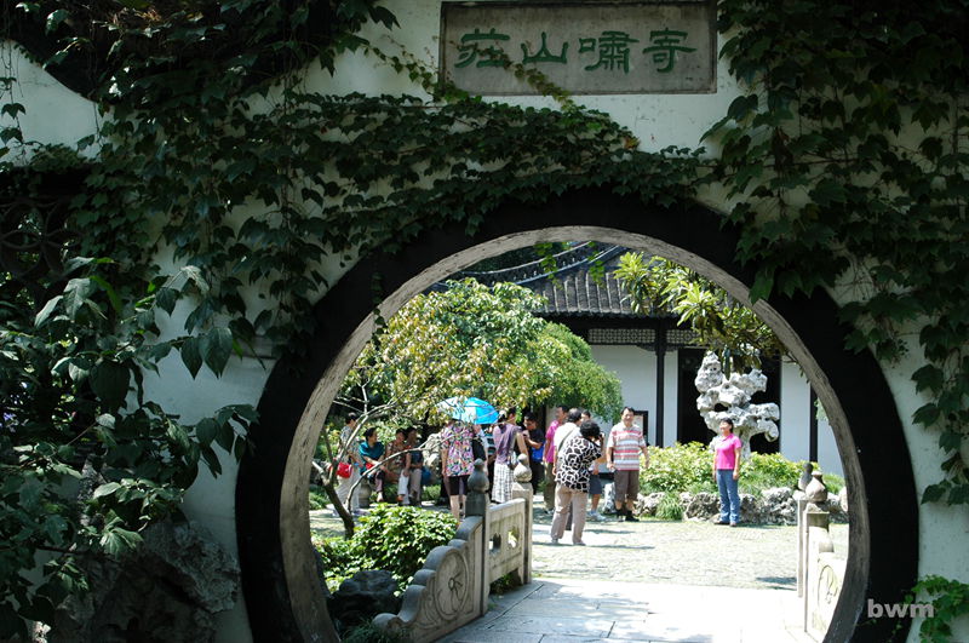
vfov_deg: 31.8
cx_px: 484
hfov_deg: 46.5
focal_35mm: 42
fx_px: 1129
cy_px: 322
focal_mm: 28
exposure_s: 1/100
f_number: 9
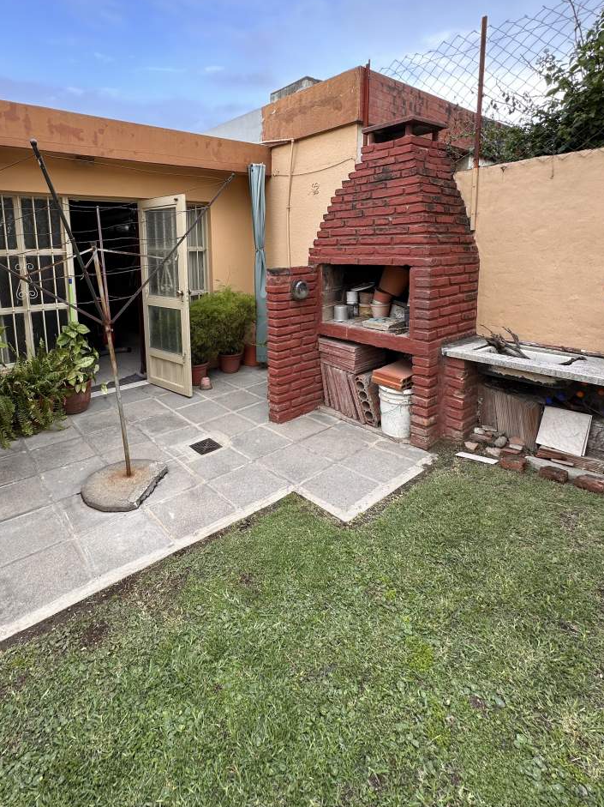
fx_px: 419
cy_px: 304
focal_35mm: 18
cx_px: 250
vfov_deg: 86.1
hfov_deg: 71.0
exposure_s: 1/165
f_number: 2.2
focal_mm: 2.22
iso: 40
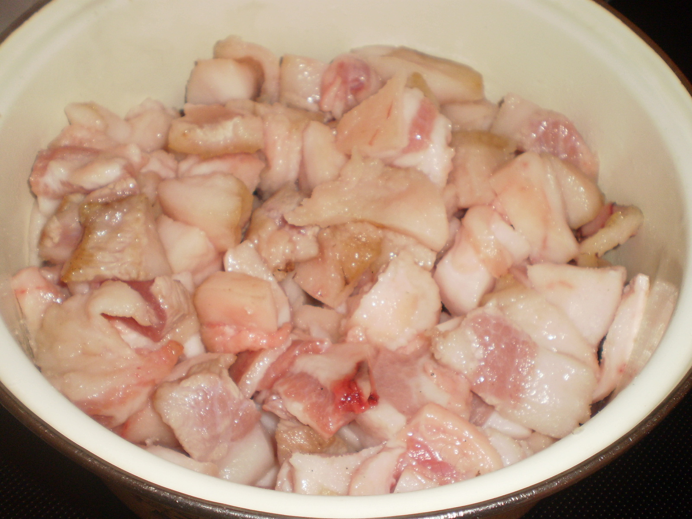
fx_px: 720
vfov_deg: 39.7
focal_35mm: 36
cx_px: 346
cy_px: 260
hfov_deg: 51.4
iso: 125
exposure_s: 1/30
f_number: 3.1
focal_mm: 6.3
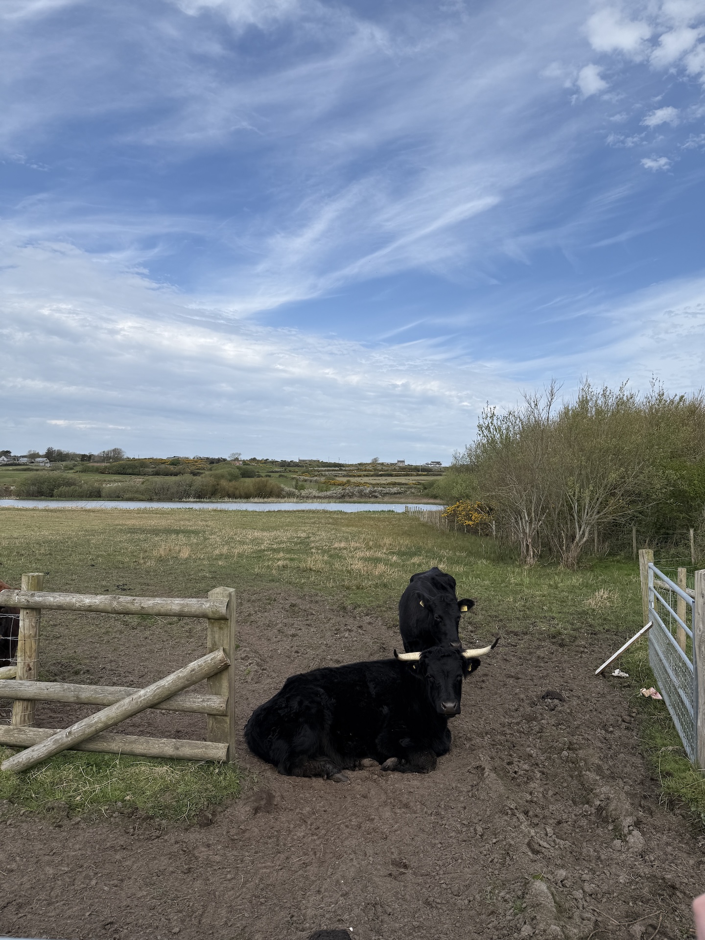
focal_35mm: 24
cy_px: 470
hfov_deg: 56.8
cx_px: 352
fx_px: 652
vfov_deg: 71.6
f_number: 1.78
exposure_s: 1/4975
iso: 80
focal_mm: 6.76
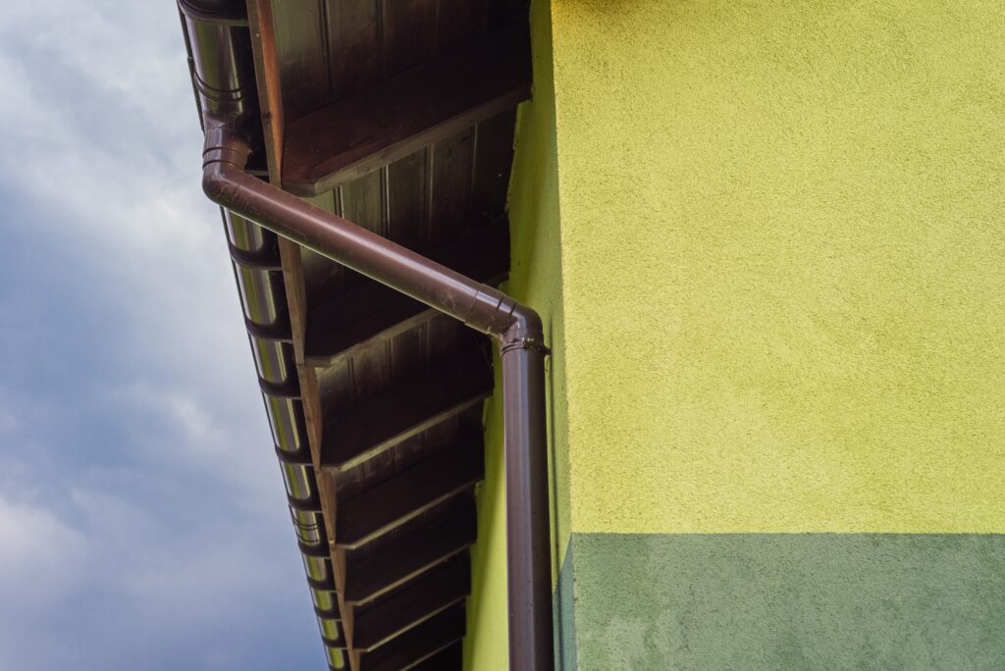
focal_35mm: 50
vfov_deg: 27.0
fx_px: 1397
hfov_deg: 39.6
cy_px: 336
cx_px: 502
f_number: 5.6
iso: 200
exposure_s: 1/40
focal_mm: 50
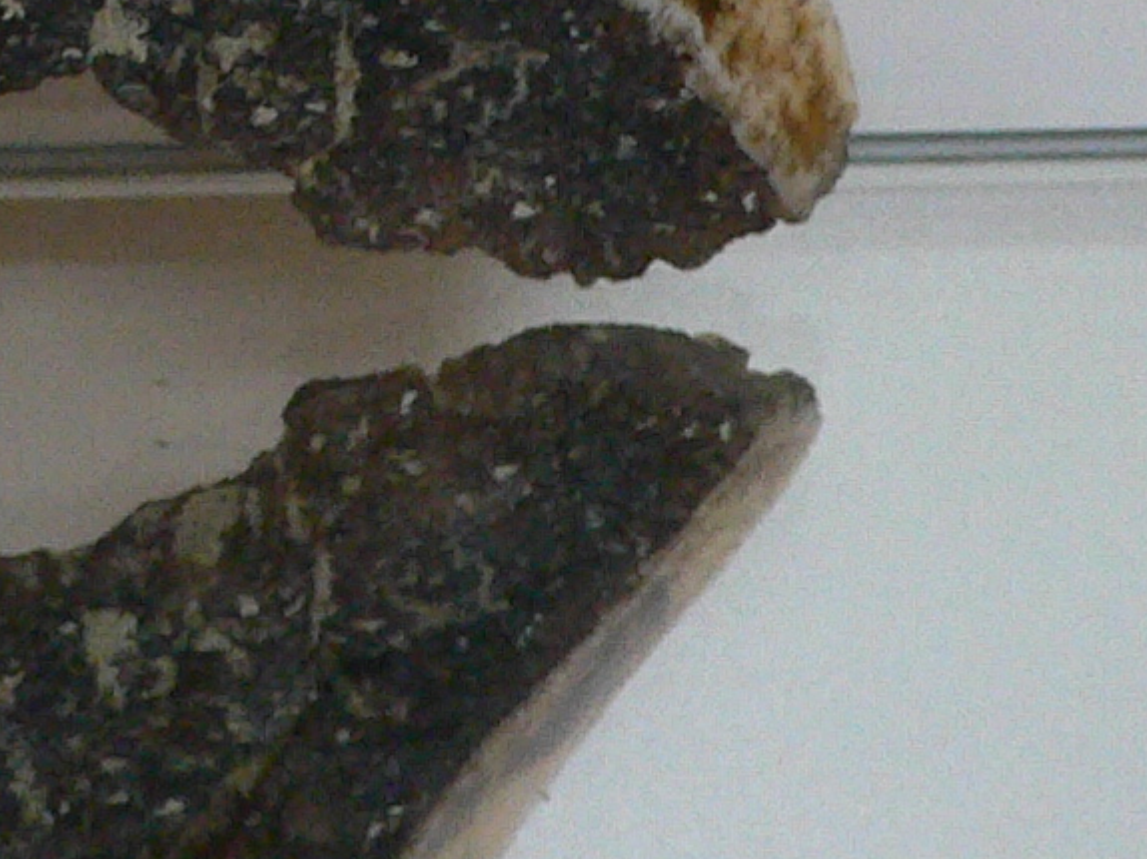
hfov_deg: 15.8
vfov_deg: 11.6
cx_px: 78
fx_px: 4074
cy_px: -372
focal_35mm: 123
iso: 200
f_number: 2.8
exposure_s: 1/50
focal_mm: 4.6
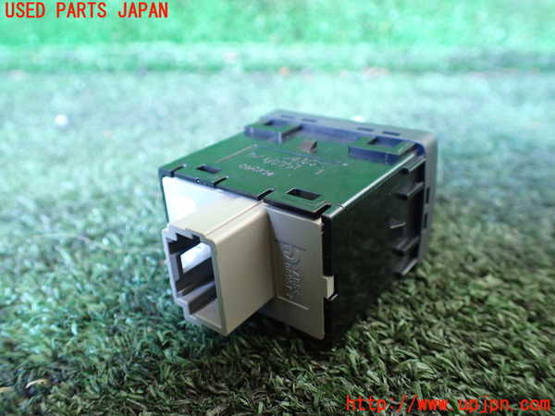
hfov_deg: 60.0
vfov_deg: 46.8
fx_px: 481
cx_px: 278
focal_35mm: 30
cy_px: 208
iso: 800
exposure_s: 1/30
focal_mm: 5.4
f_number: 2.3
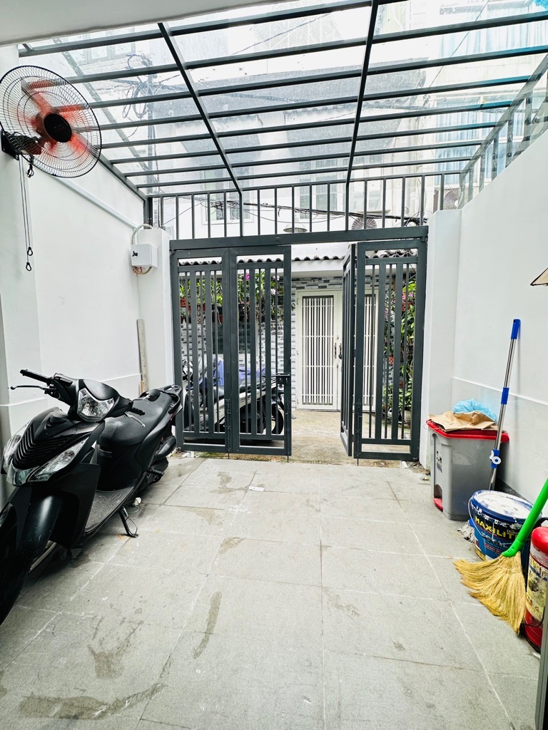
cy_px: 365
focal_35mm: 14
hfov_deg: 85.7
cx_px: 274
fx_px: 296
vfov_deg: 102.1
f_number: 2.2
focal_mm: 2.22
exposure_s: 1/99
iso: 80
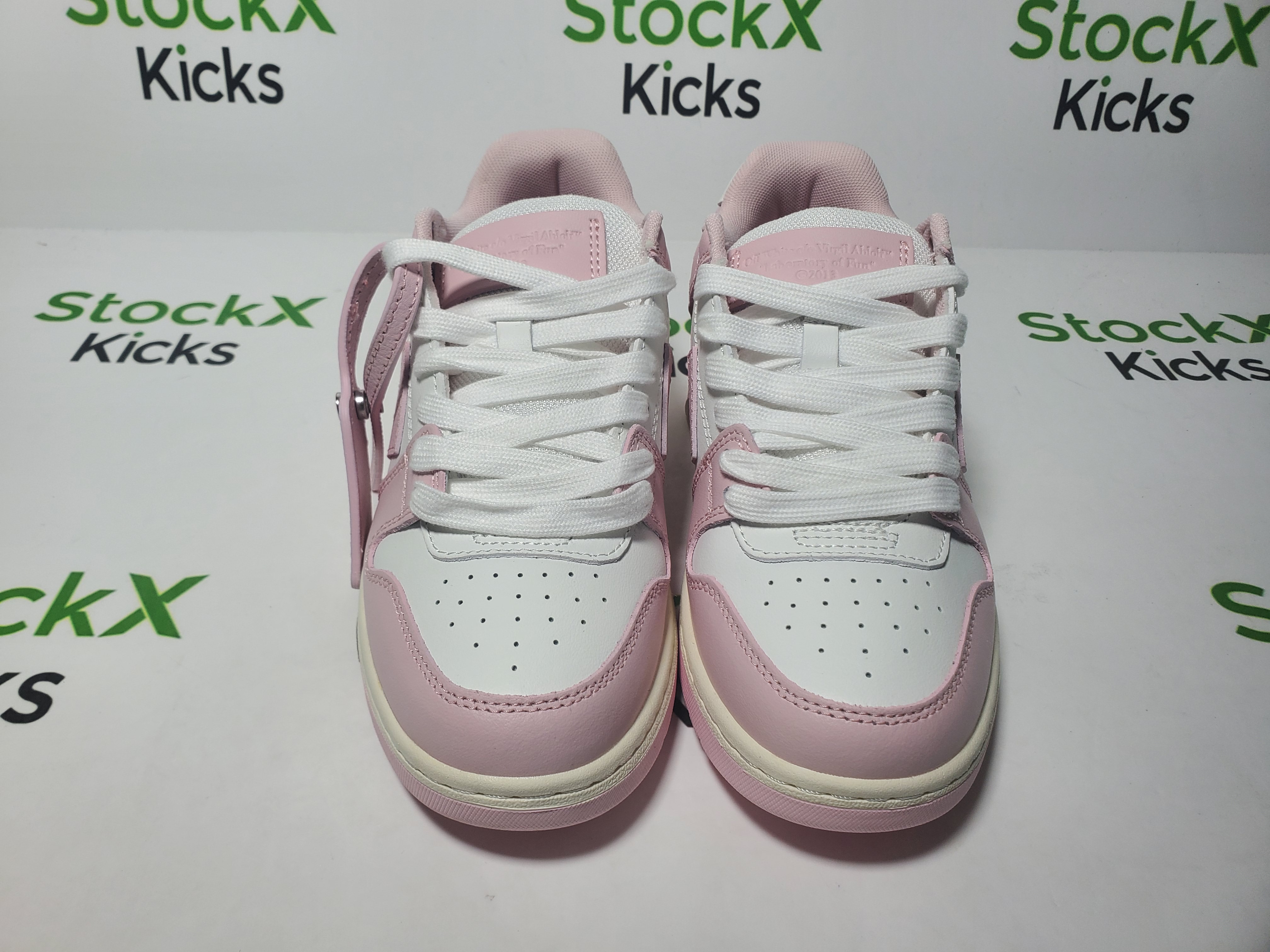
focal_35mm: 26
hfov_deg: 67.3
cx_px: 635
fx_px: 954
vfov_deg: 53.1
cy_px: 476
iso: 50
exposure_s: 1/338
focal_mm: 4.3
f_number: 2.4
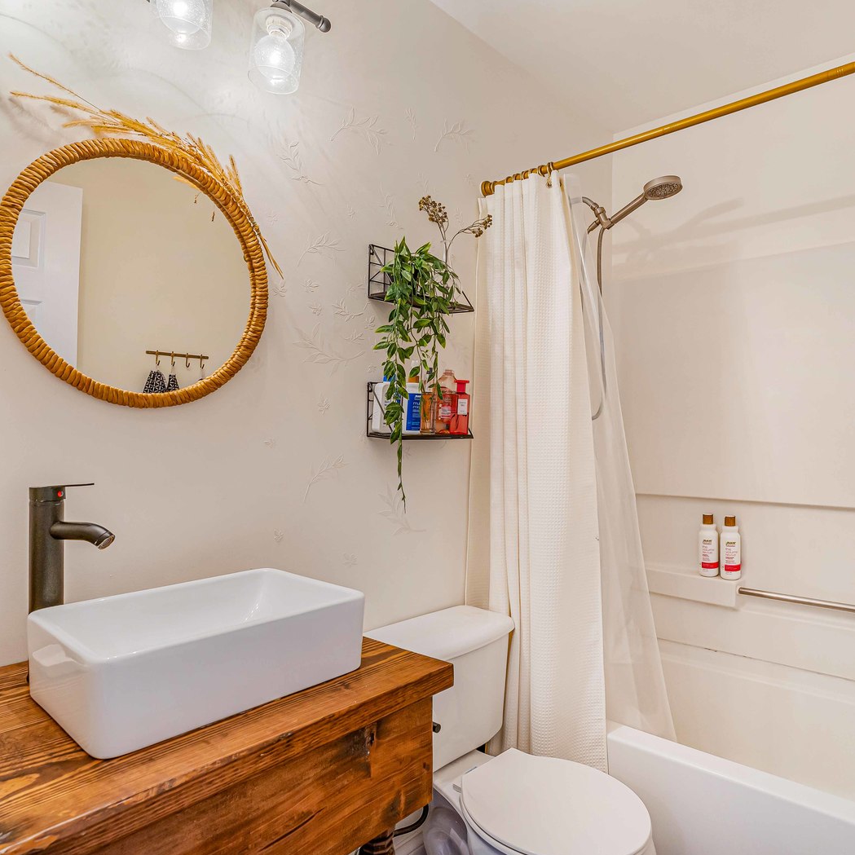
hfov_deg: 72.0
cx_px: 464
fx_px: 587
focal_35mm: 21
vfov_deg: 72.1
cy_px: 426
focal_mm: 16
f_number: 9
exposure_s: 1/8
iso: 320
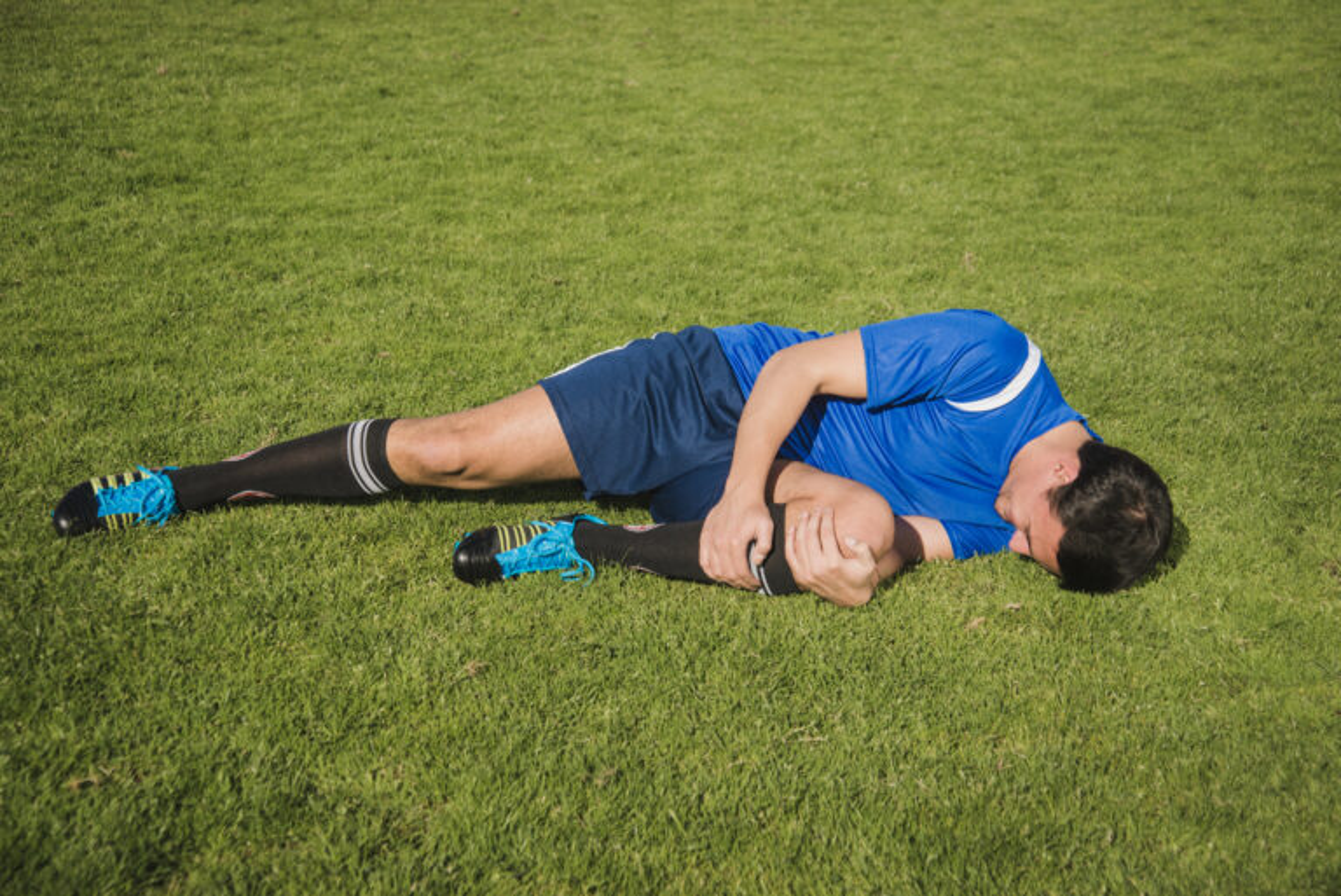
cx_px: 670
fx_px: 2423
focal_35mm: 65
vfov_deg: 20.9
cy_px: 448
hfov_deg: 30.9
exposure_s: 1/2000
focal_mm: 65
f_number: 5.6
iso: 400
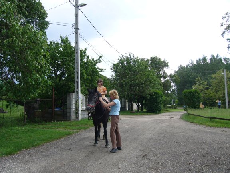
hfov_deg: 52.6
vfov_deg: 40.7
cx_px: 115
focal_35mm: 35
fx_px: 233
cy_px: 86
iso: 64
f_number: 5.6
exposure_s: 1/125
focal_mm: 5.8
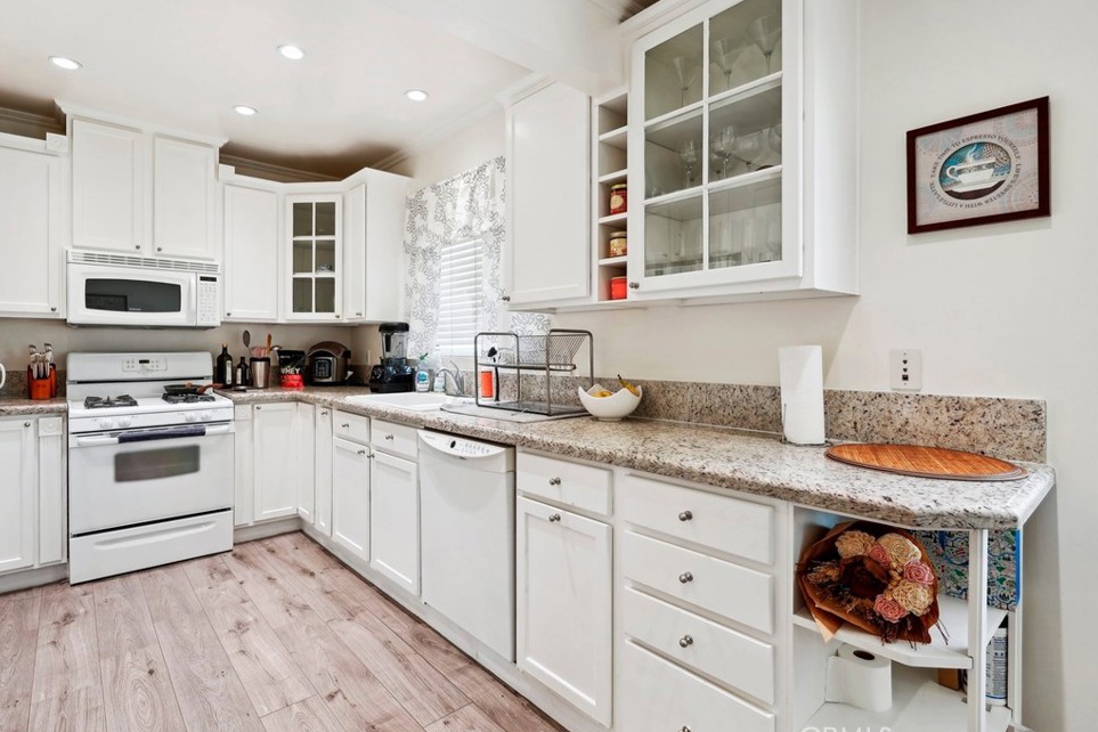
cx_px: 519
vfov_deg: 70.4
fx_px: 518
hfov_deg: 93.2
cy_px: 365
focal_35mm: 17
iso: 400
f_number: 8
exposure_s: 1/13
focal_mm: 16
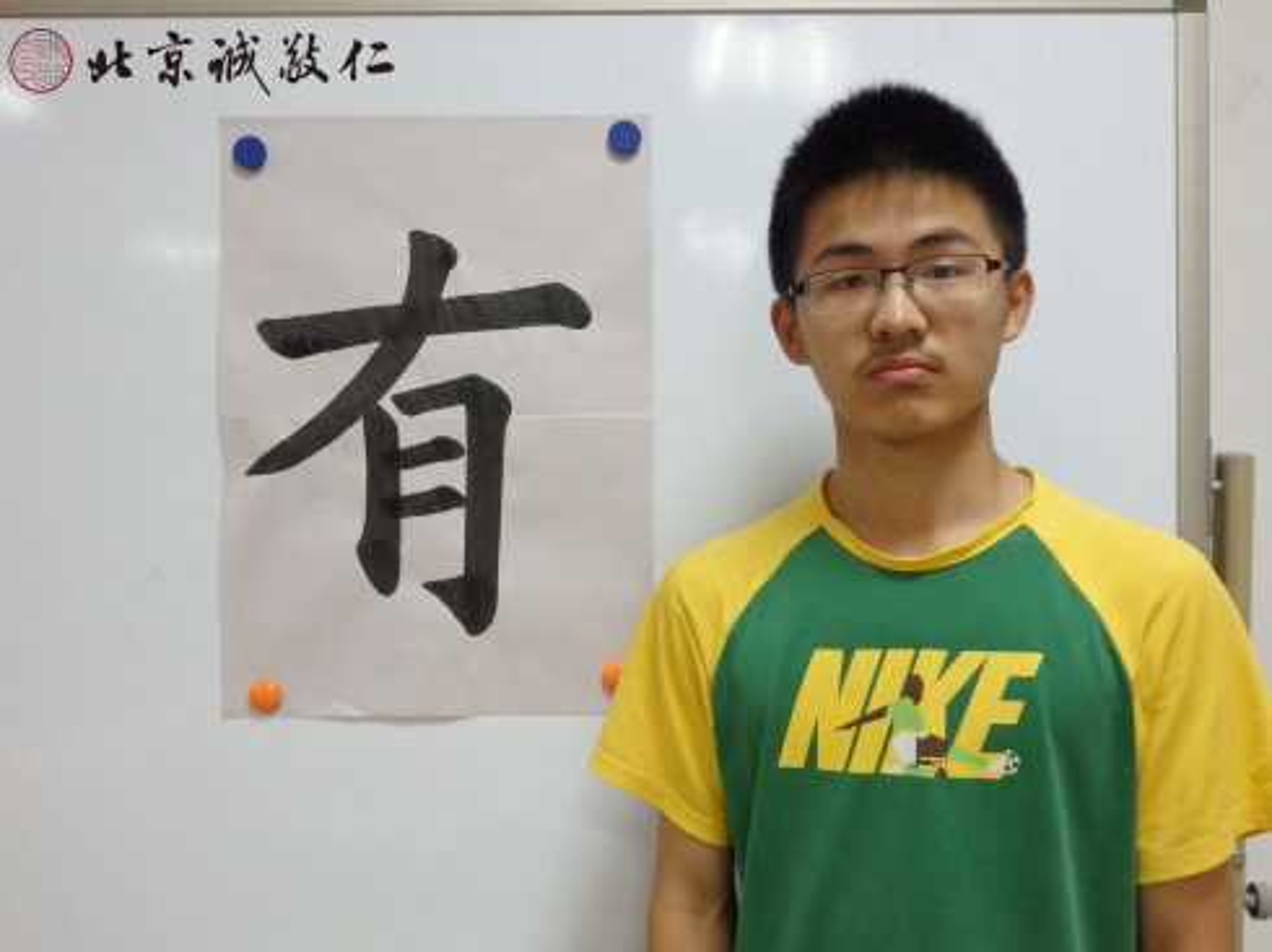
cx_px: 636
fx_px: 1359
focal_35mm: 37
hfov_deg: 50.2
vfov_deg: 38.6
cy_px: 476
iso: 800
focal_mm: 6.6
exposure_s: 1/30
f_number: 3.6
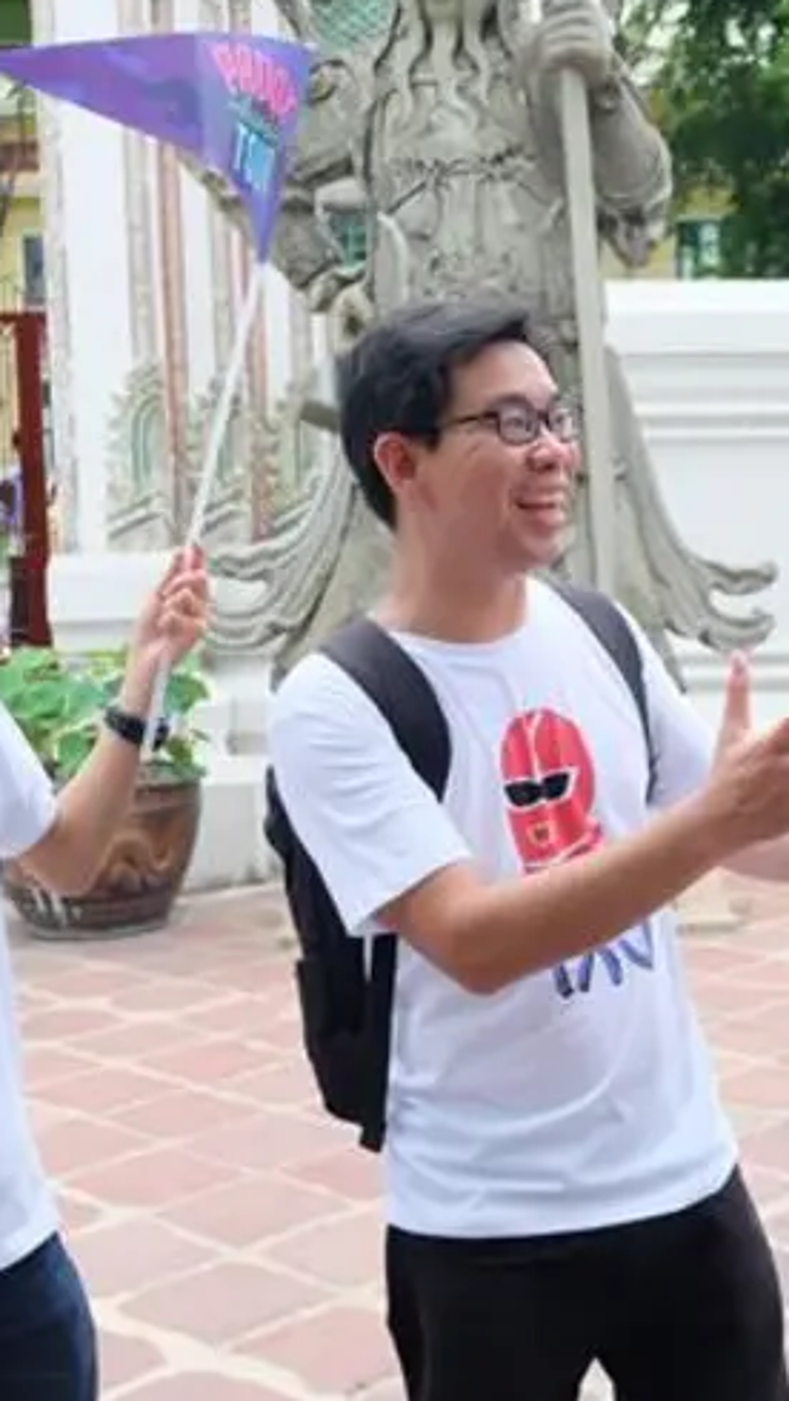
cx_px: 623
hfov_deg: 21.6
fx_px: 2044
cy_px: 718
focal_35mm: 55
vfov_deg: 37.8
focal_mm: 22.2
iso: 400
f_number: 4
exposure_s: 1/160
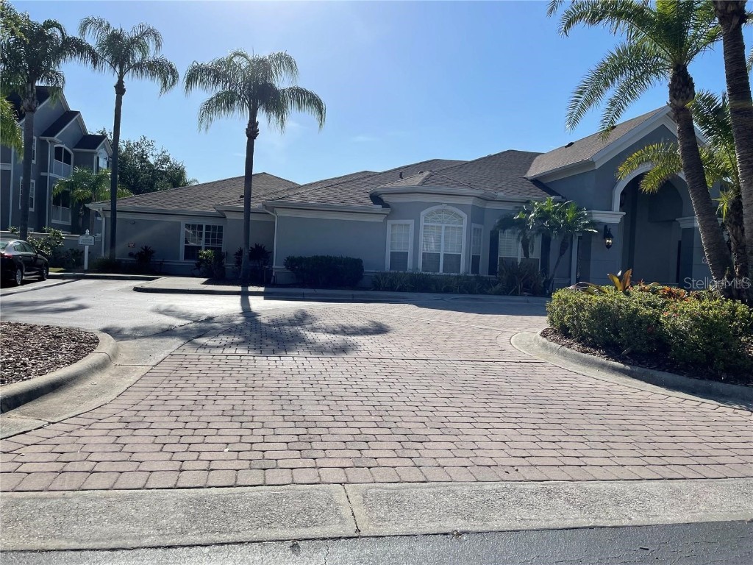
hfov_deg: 67.3
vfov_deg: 53.1
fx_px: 566
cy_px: 282
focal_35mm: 26
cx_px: 376
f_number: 1.6
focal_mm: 4.2
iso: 32
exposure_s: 1/6135
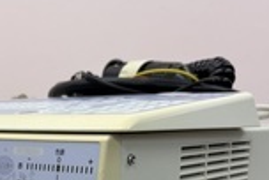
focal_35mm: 71
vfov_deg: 17.7
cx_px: 71
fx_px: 532
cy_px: 249
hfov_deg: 28.0
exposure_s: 1/120
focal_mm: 5.96
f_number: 1.6
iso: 40
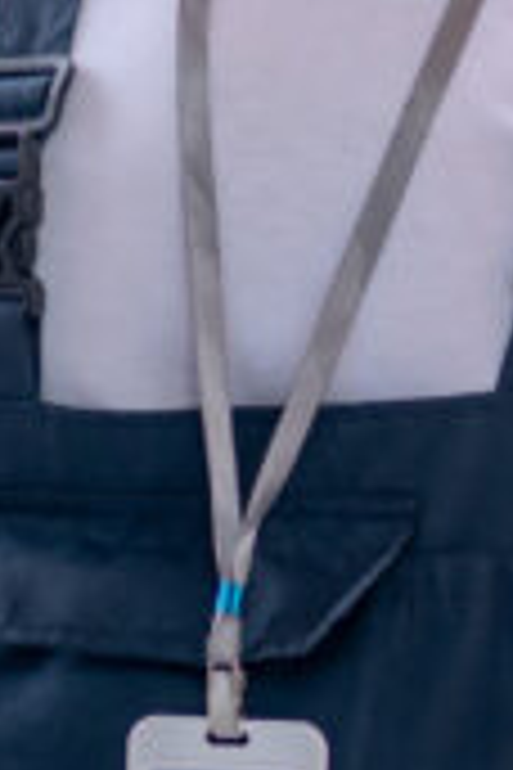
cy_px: 304
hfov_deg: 2.7
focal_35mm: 510
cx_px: 234
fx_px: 10900
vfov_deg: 4.0
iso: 400
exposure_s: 1/160
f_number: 2.2
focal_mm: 85
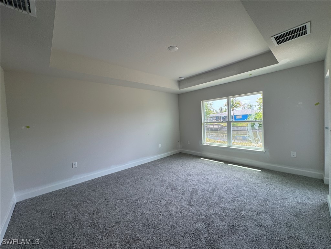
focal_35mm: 14
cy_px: 124
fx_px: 134
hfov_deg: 102.1
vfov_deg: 85.7
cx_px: 166
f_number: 2.2
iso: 40
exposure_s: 1/121
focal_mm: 2.22
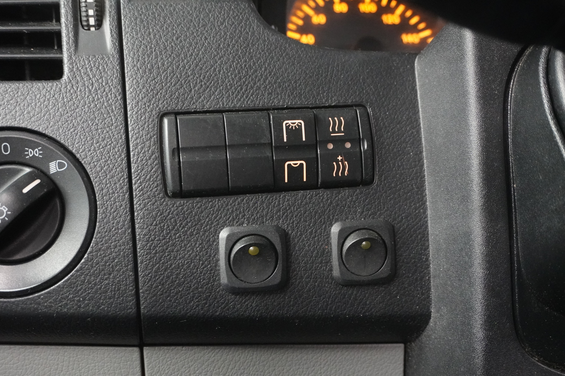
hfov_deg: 49.6
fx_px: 612
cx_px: 282
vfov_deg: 34.2
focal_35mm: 39
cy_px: 188
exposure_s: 1/20
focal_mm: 26
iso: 6400
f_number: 4.5
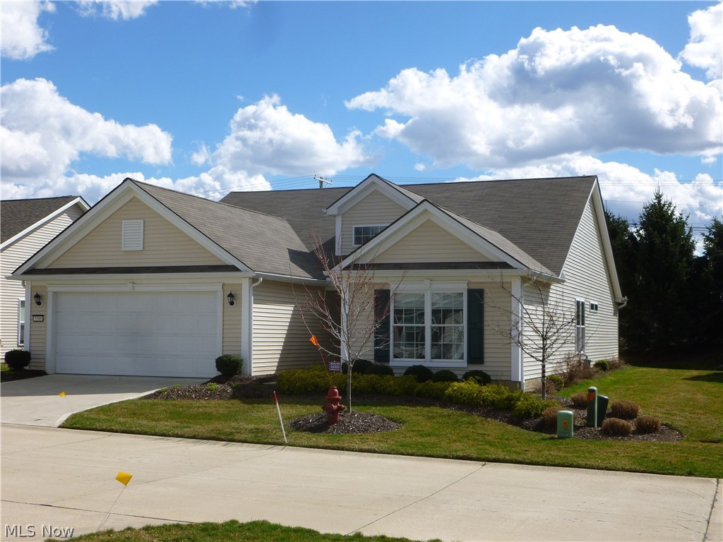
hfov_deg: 40.4
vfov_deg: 30.9
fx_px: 982
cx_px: 362
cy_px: 271
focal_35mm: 47
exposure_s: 1/1000
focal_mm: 8.4
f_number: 3.8
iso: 100
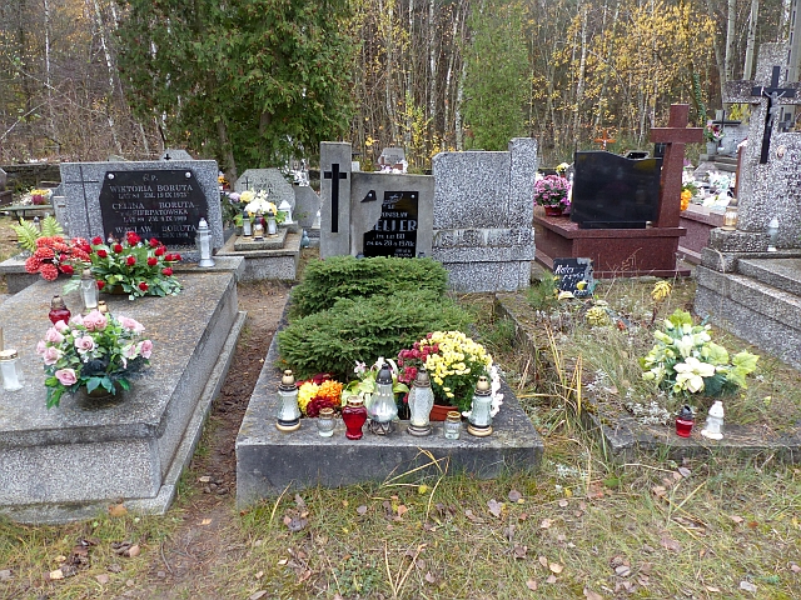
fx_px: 602
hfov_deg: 67.3
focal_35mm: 26
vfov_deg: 53.1
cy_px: 300
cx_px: 400
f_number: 2.8
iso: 100
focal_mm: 4.7
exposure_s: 1/100
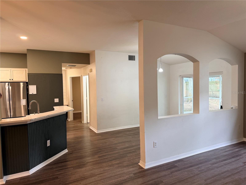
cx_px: 123
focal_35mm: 24
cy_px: 92
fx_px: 171
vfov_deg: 56.8
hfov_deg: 71.6
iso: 125
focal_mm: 6.76
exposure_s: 1/60
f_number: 1.78
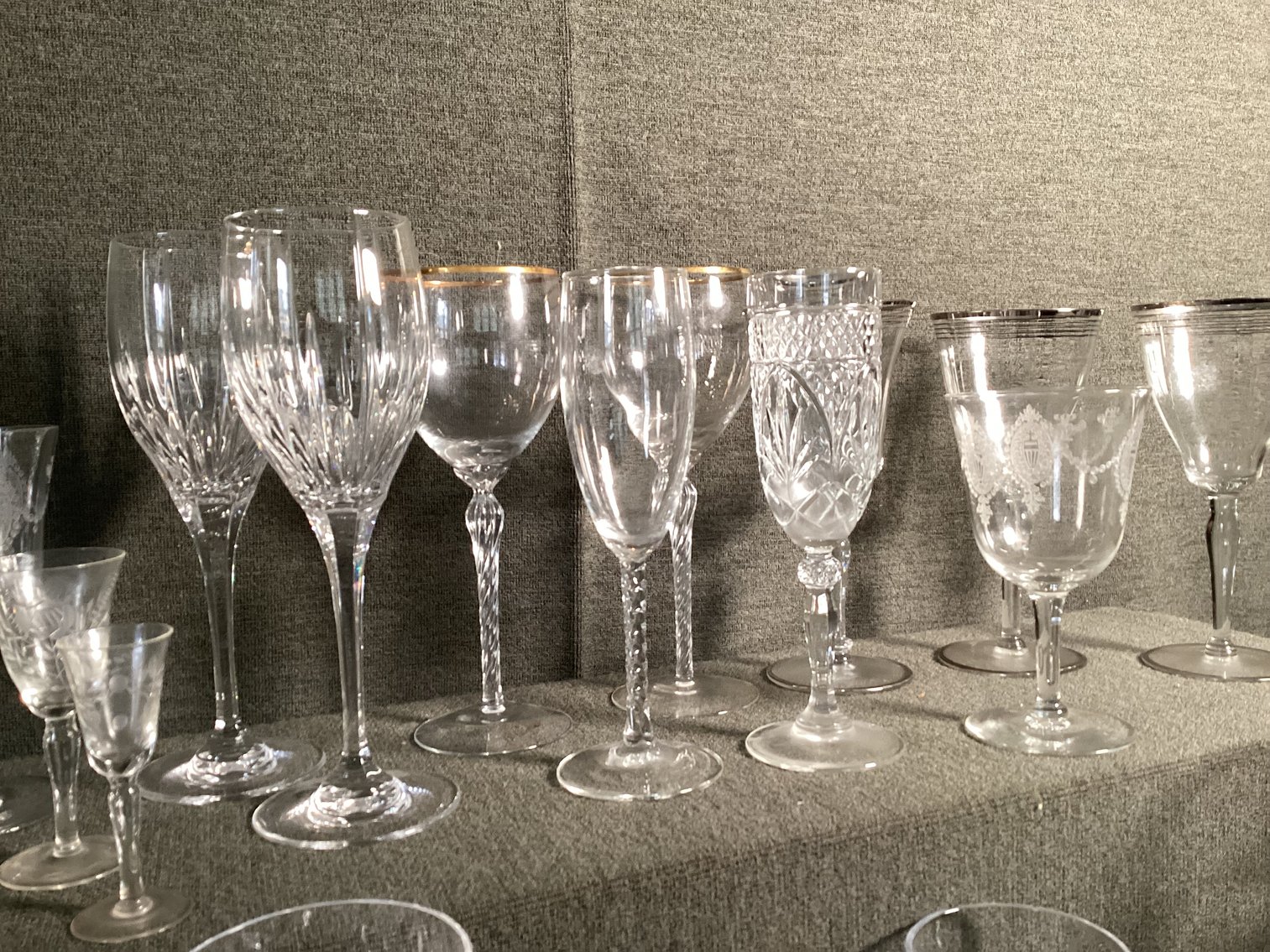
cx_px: 635
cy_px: 476
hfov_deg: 58.3
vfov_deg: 45.4
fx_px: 1137
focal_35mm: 31
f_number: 2.4
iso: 200
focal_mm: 3.3
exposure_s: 1/50
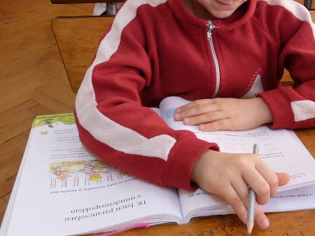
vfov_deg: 28.5
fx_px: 455
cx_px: 202
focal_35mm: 50
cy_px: 47
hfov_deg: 37.9
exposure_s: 1/30
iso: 100
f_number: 2.8
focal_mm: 4.8
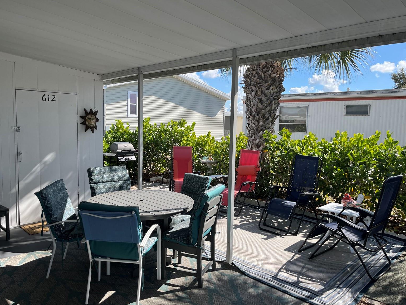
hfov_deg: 65.3
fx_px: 317
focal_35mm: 27
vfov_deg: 51.4
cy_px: 152
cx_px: 200
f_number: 1.6
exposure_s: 1/1890
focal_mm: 5.1
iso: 50
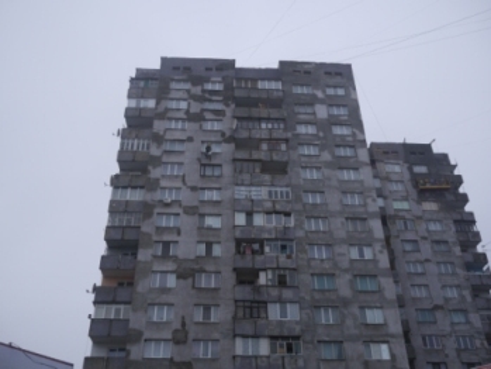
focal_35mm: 40
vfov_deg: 36.0
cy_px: 184
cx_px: 246
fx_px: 568
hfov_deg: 46.8
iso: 400
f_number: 3.5
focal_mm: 20
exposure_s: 1/640
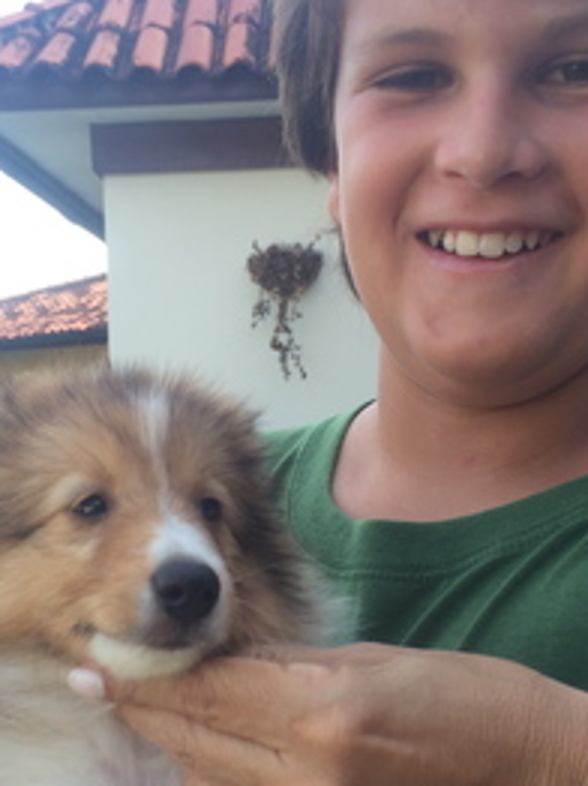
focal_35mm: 55
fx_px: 1248
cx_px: 219
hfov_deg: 26.4
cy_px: 495
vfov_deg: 34.8
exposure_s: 1/297
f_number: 2.2
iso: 32
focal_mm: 4.12
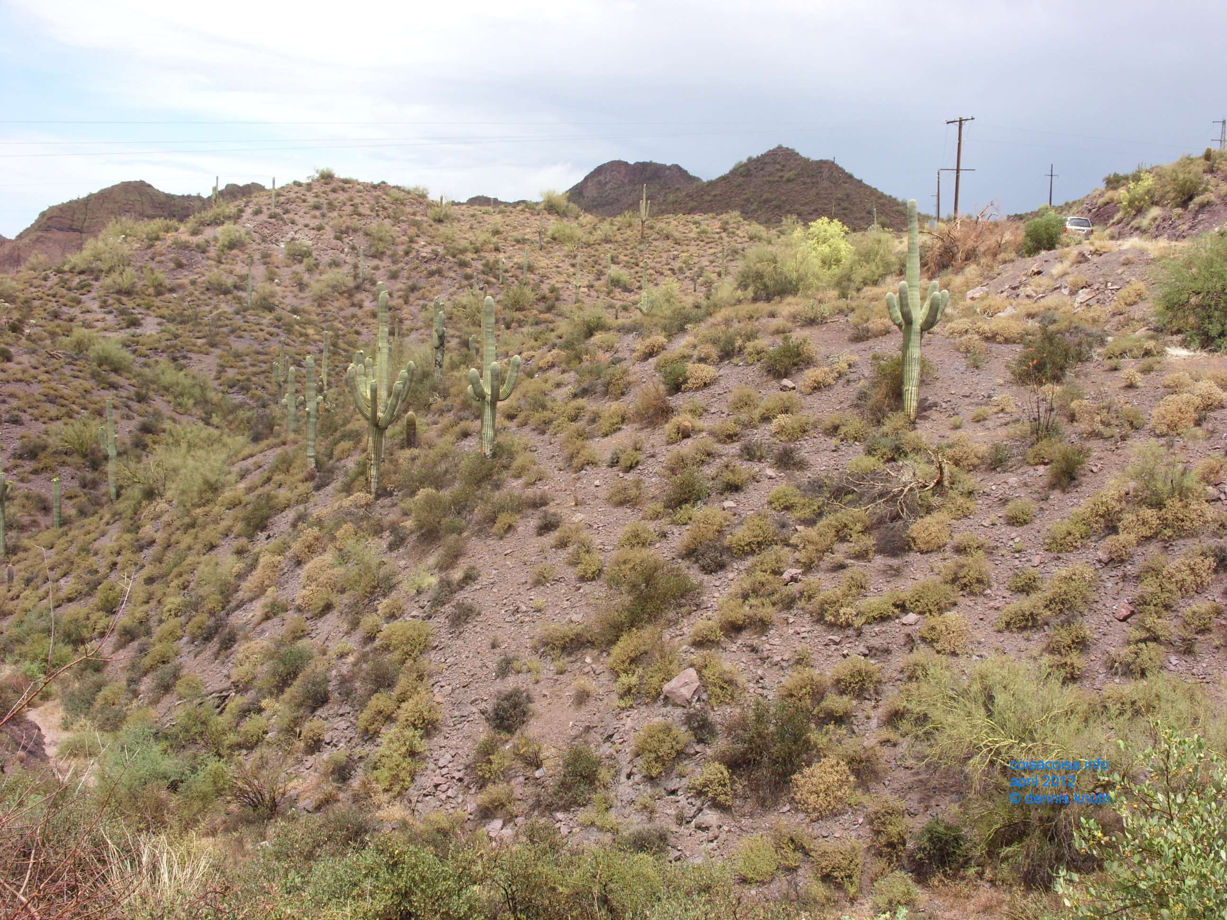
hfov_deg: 49.0
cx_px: 614
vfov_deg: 37.7
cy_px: 460
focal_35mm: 38
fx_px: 1347
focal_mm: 6.3
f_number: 4.9
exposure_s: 1/284
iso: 50
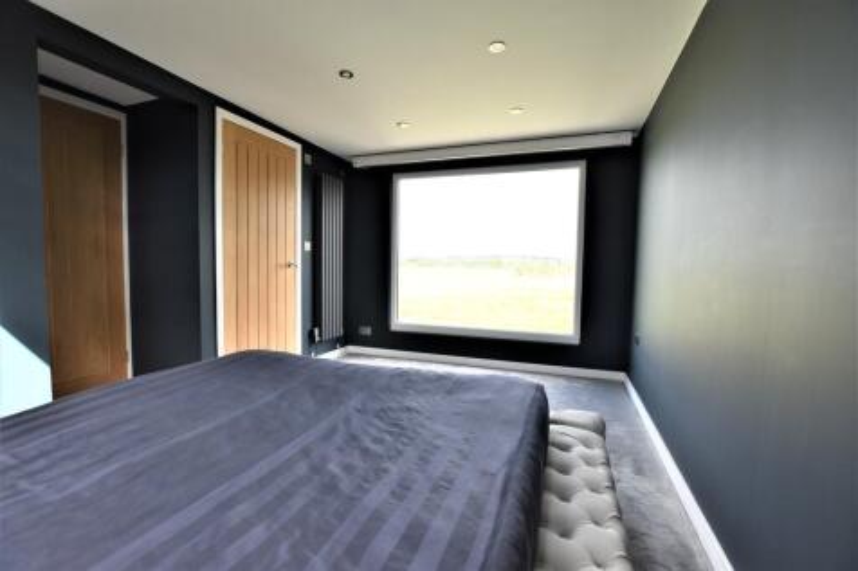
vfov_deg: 77.3
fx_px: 357
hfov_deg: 100.4
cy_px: 286
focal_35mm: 15
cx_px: 429
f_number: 5
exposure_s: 1/250
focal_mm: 10
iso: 400
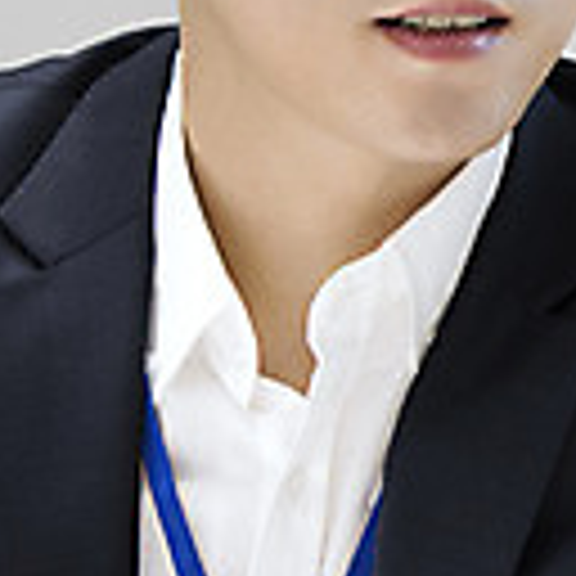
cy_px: 194
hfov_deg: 8.5
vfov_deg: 8.8
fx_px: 3746
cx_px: 938
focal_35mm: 199
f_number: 2.8
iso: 1000
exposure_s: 1/40
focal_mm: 50
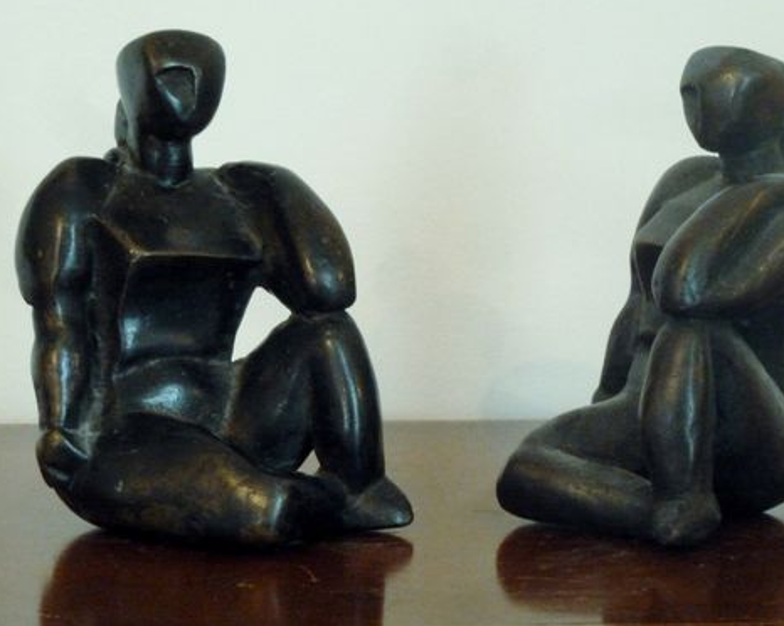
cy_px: 306
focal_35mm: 111
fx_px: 2573
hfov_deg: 17.3
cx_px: 421
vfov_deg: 13.9
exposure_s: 1/15
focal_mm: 17
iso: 800
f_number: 4.3
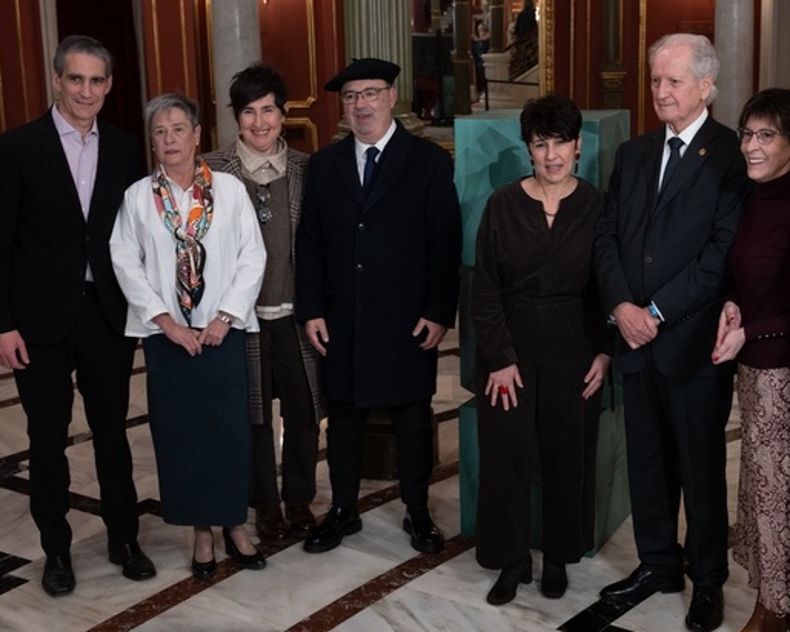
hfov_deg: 35.2
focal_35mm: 53
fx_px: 1239
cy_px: 295
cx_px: 492
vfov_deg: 28.6
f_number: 5.6
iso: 2000
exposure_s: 1/100
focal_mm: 40
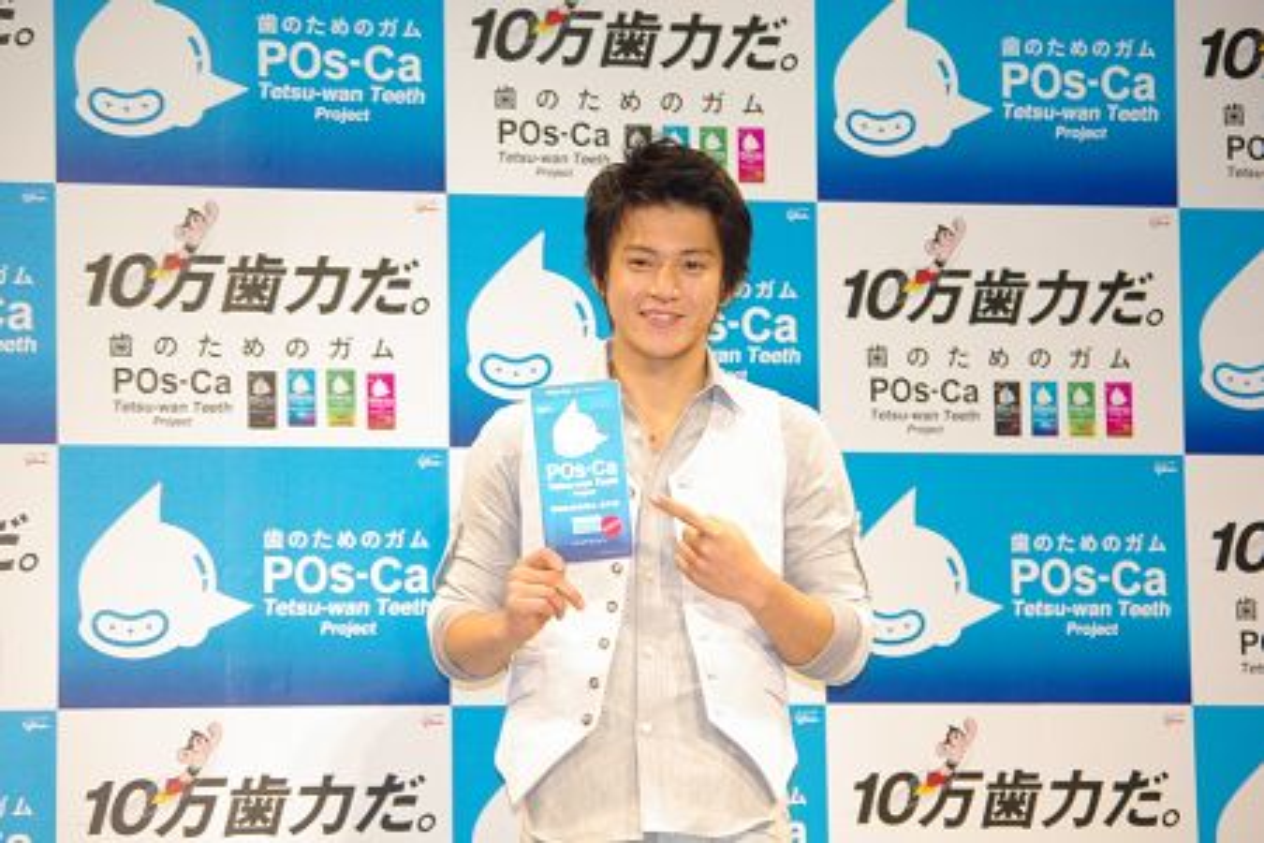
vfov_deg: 10.4
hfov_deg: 15.5
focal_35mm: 132
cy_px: 422
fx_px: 4634
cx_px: 632
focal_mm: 87.5
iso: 800
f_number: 4.5
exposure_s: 1/90
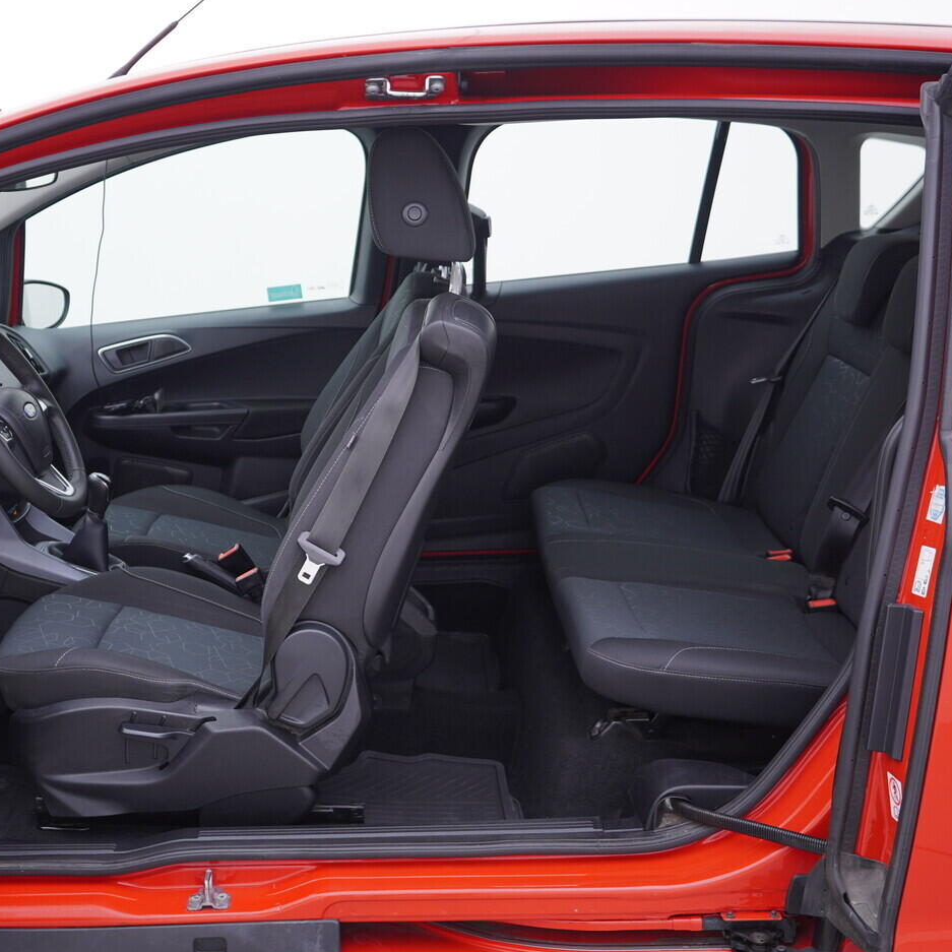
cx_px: 333
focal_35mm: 47
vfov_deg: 36.1
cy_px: 473
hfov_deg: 35.8
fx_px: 1462
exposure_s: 1/50
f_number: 3.2
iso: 125
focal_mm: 24
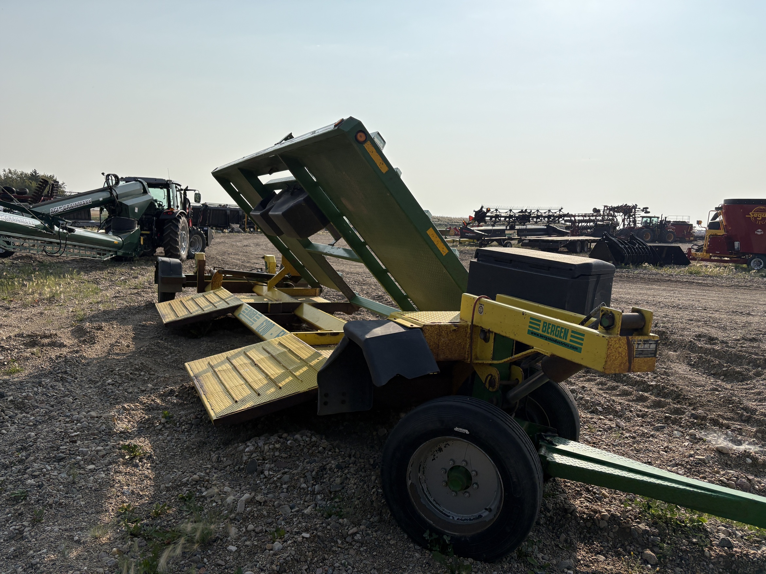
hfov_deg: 67.3
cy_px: 287
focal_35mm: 26
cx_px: 383
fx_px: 575
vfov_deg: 53.1
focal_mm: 5.96
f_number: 1.6
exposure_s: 1/10101
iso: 50
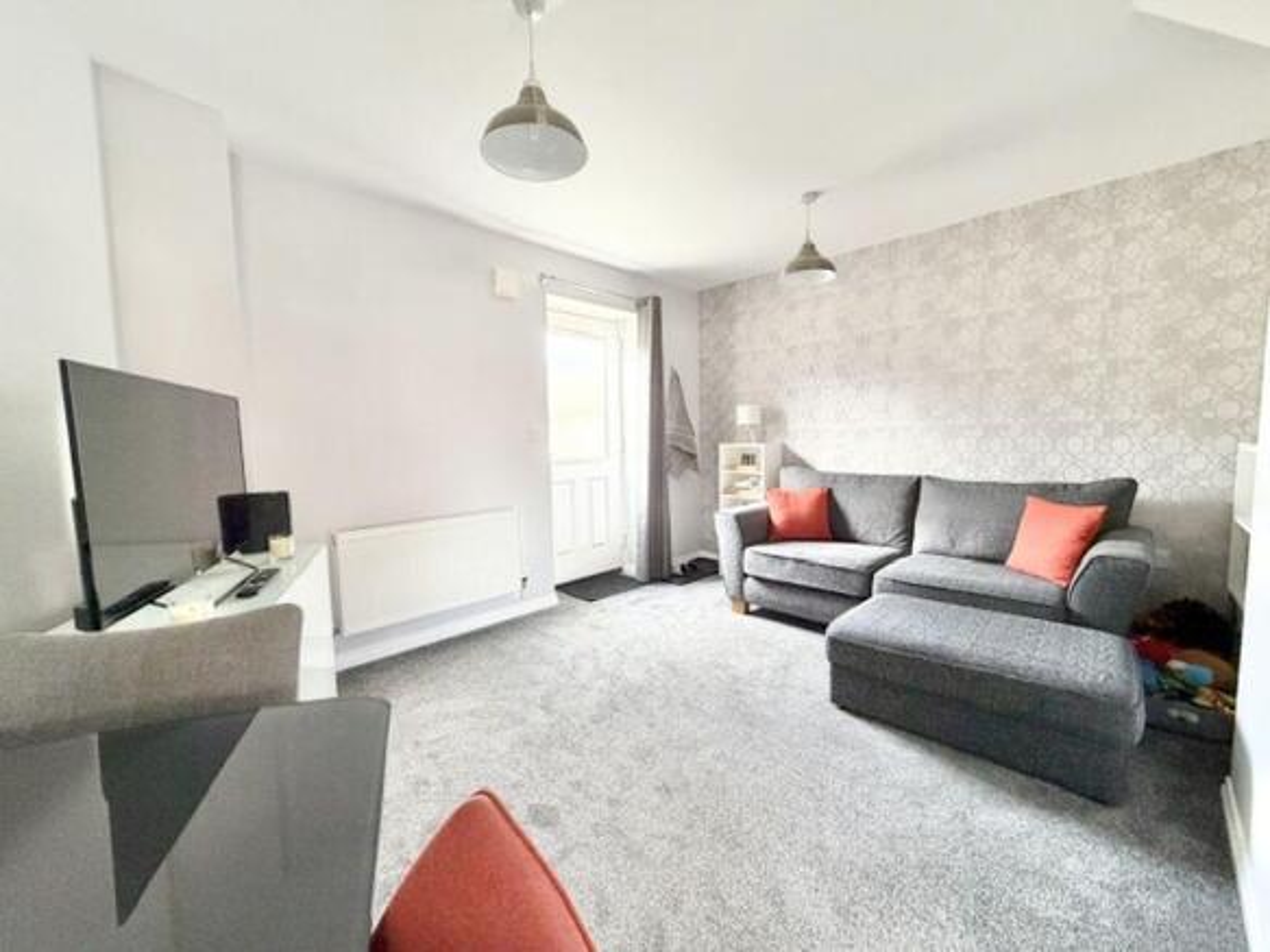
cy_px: 476
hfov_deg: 102.1
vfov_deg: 85.7
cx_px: 635
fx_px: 514
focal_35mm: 14
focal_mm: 2.22
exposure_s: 1/62
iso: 320
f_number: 2.2
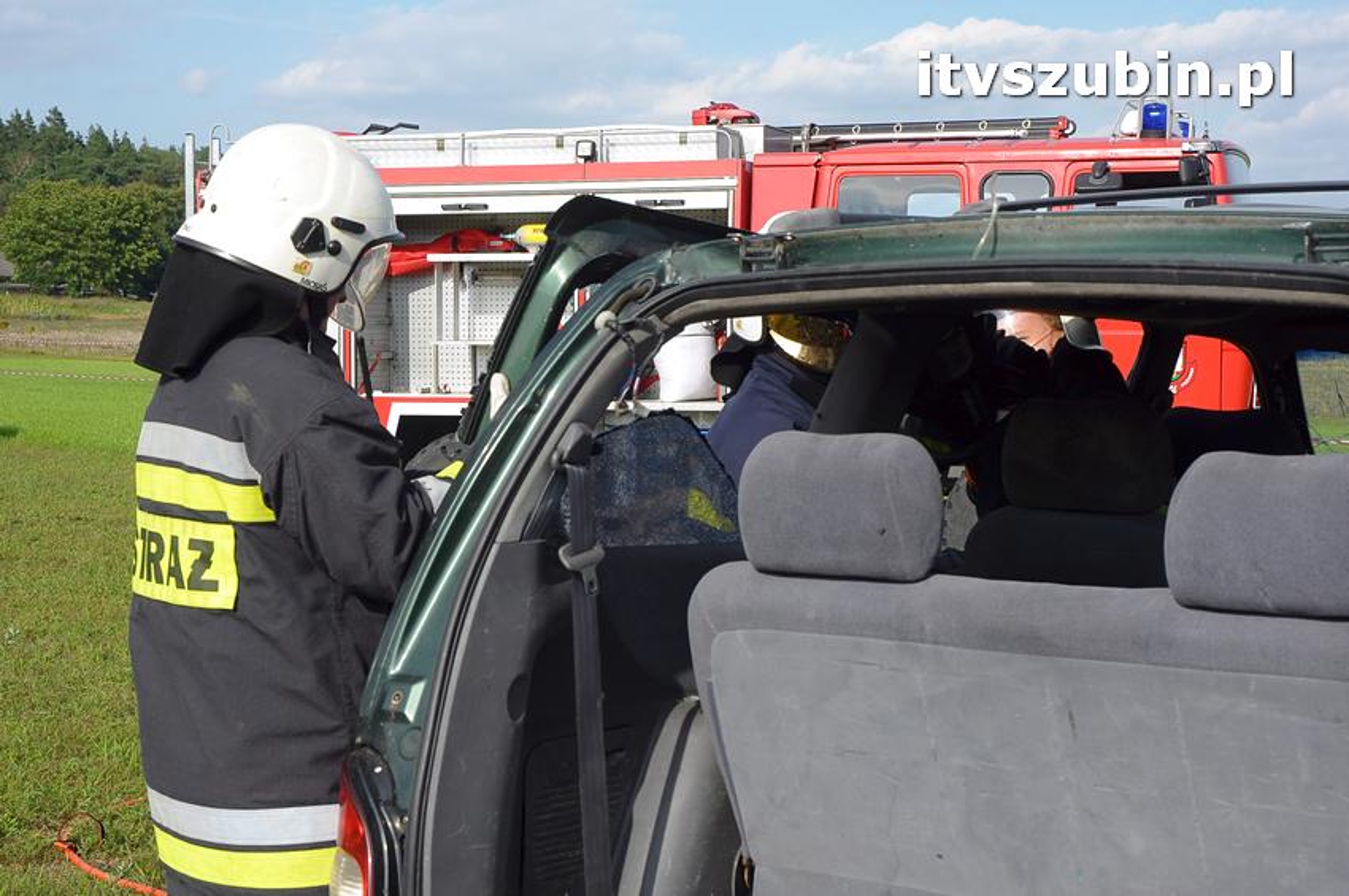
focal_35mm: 66
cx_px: 674
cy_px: 448
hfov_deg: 30.5
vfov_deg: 20.6
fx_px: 2471
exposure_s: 1/500
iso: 400
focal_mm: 44
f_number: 11
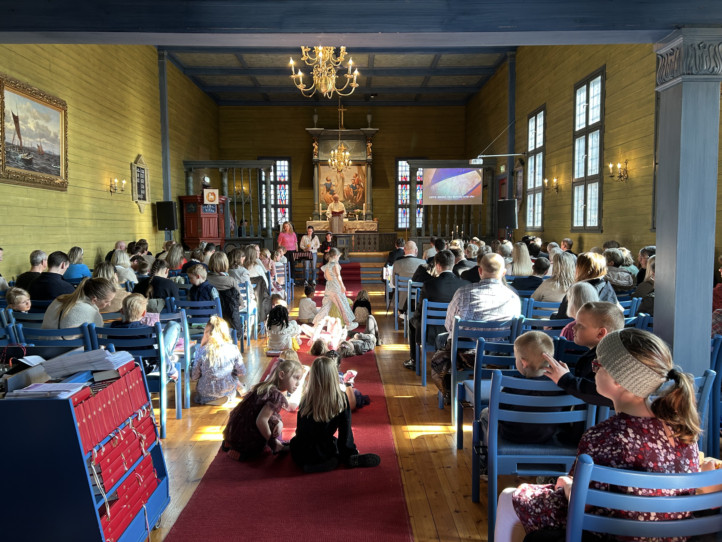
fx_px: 542
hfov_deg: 67.3
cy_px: 271
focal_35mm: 26
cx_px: 361
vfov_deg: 53.1
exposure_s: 1/50
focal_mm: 5.7
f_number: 1.5
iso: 80
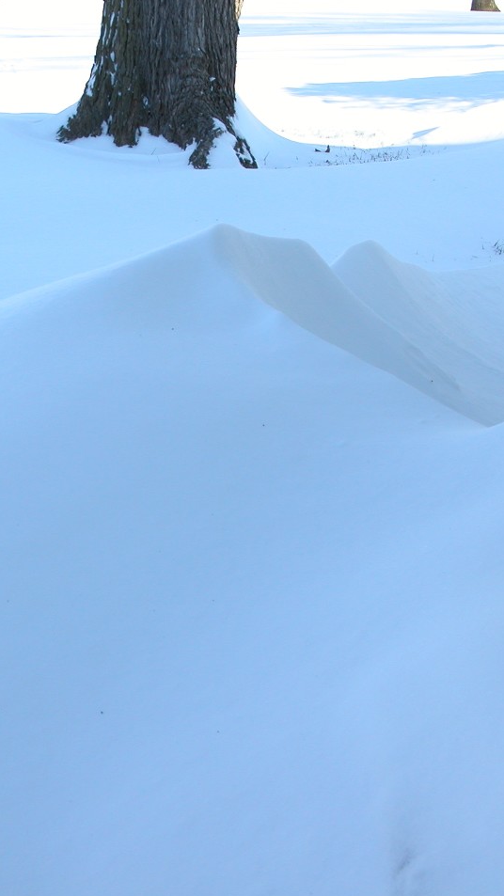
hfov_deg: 15.2
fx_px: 1877
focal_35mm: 79
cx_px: 103
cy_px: 449
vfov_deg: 26.9
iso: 100
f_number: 5.5
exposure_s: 1/160
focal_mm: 13.7
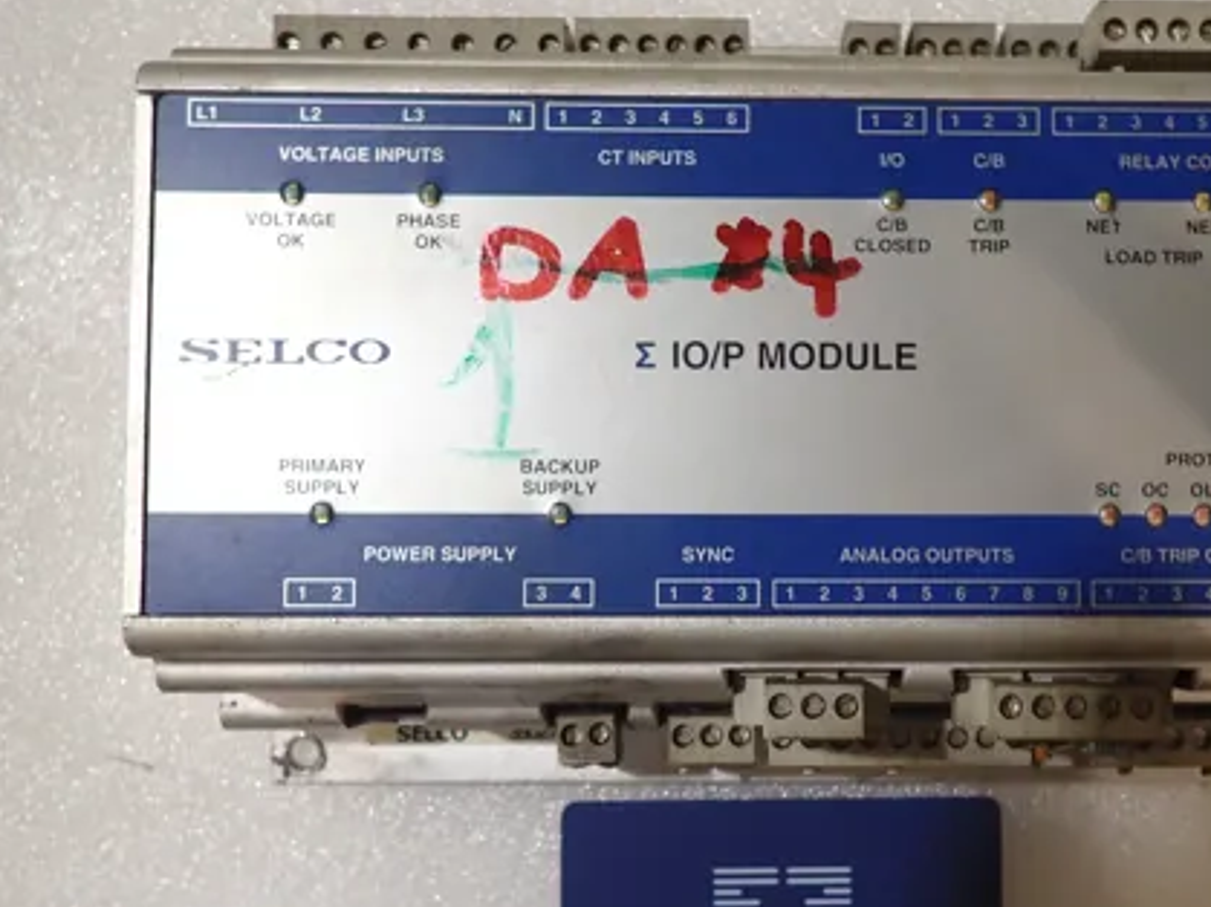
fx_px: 1294
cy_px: 513
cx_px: 792
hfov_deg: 49.4
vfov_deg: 38.6
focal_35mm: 37
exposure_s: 1/60
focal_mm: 4.5
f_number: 2
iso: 100
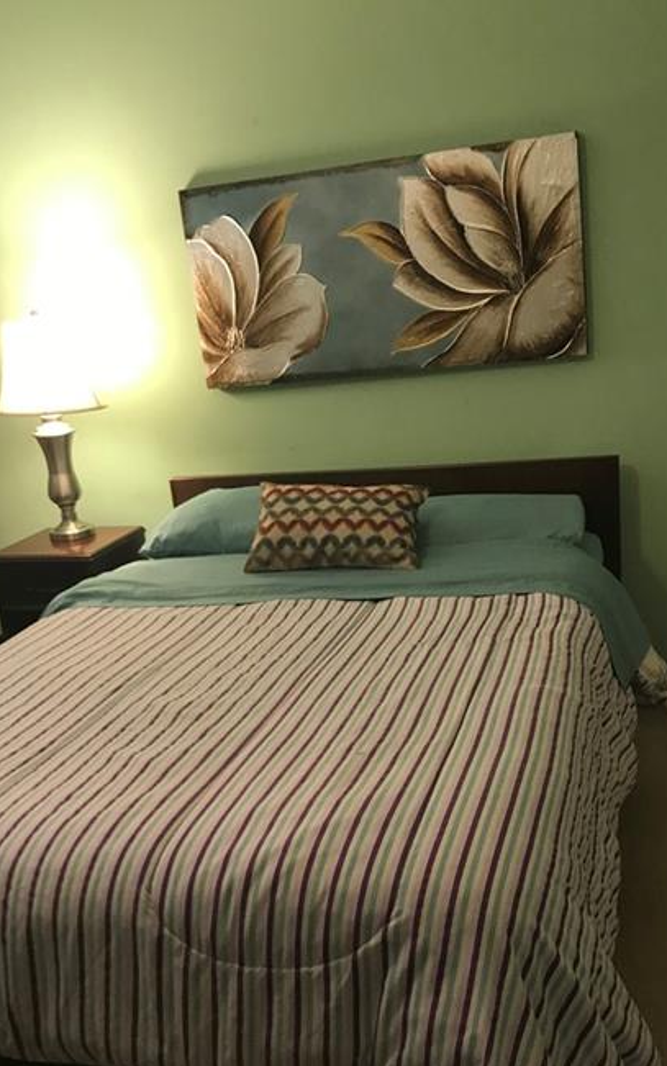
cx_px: 351
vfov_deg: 55.2
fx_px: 1018
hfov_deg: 36.3
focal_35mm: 35
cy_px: 601
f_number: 1.8
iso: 40
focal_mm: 3.99
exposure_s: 1/15
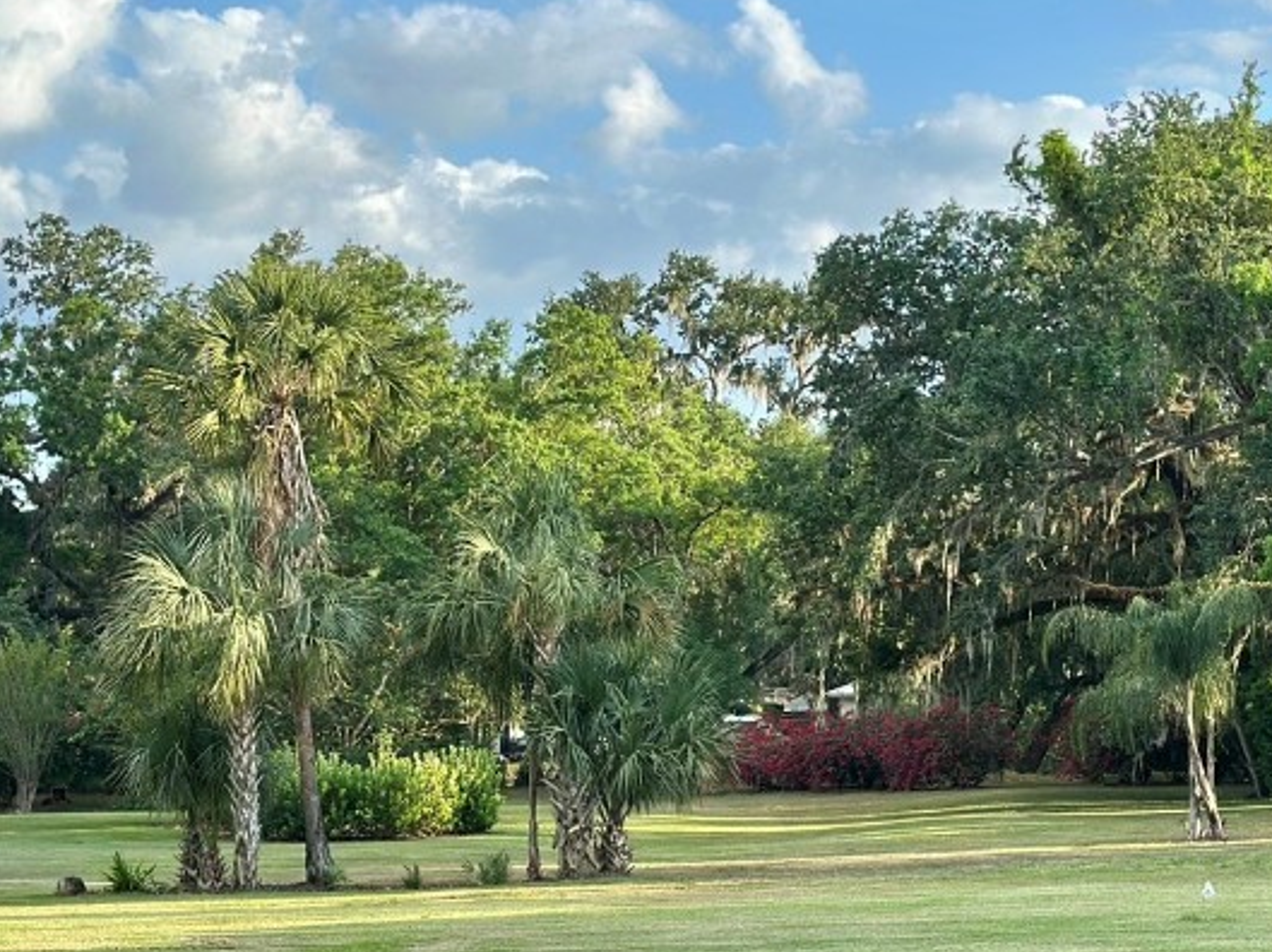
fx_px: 3415
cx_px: 729
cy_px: 512
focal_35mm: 93
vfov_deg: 15.9
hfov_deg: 21.1
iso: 80
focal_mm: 6.86
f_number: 1.78
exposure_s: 1/729
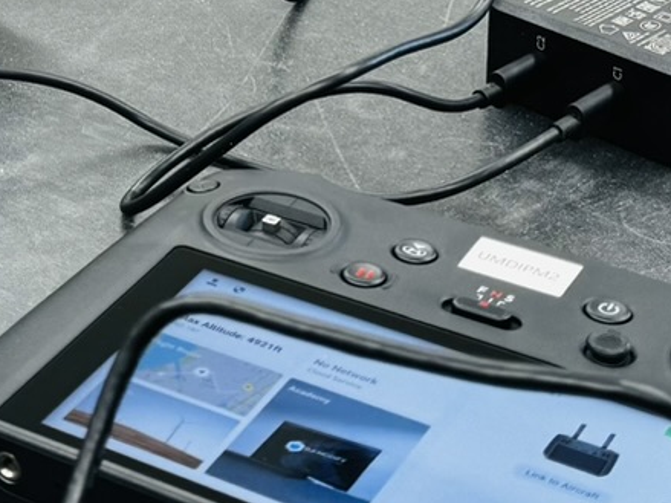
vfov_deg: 12.8
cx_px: 28
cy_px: -156
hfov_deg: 17.2
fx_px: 2170
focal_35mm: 112
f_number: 1.78
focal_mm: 6.76
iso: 80
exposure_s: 1/120
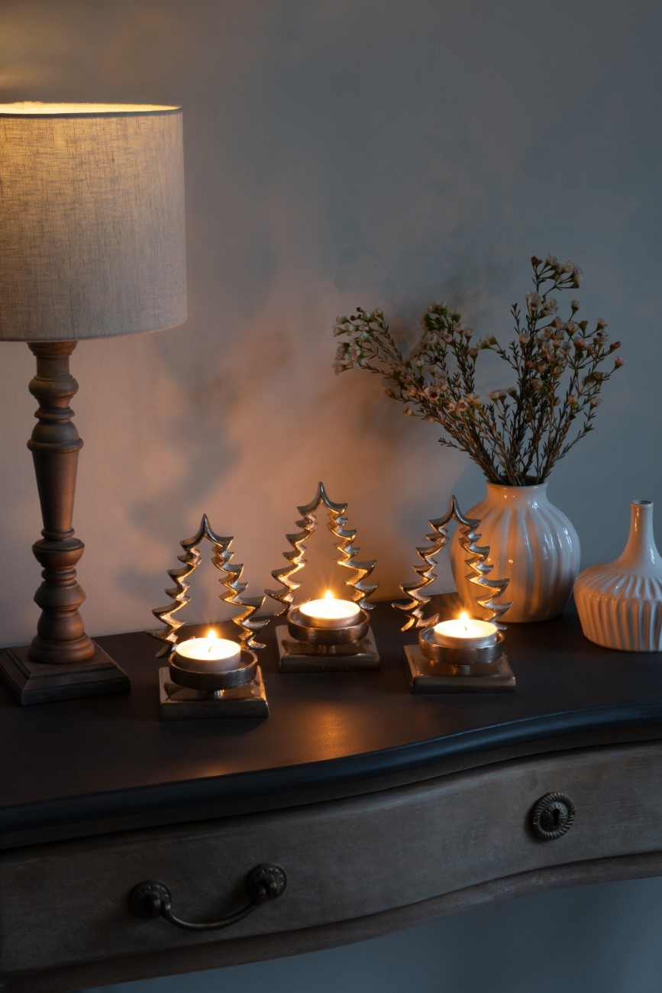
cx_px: 331
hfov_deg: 20.9
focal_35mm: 65
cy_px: 496
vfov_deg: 31.0
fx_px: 1792
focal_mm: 65
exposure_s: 8
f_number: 18
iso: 80
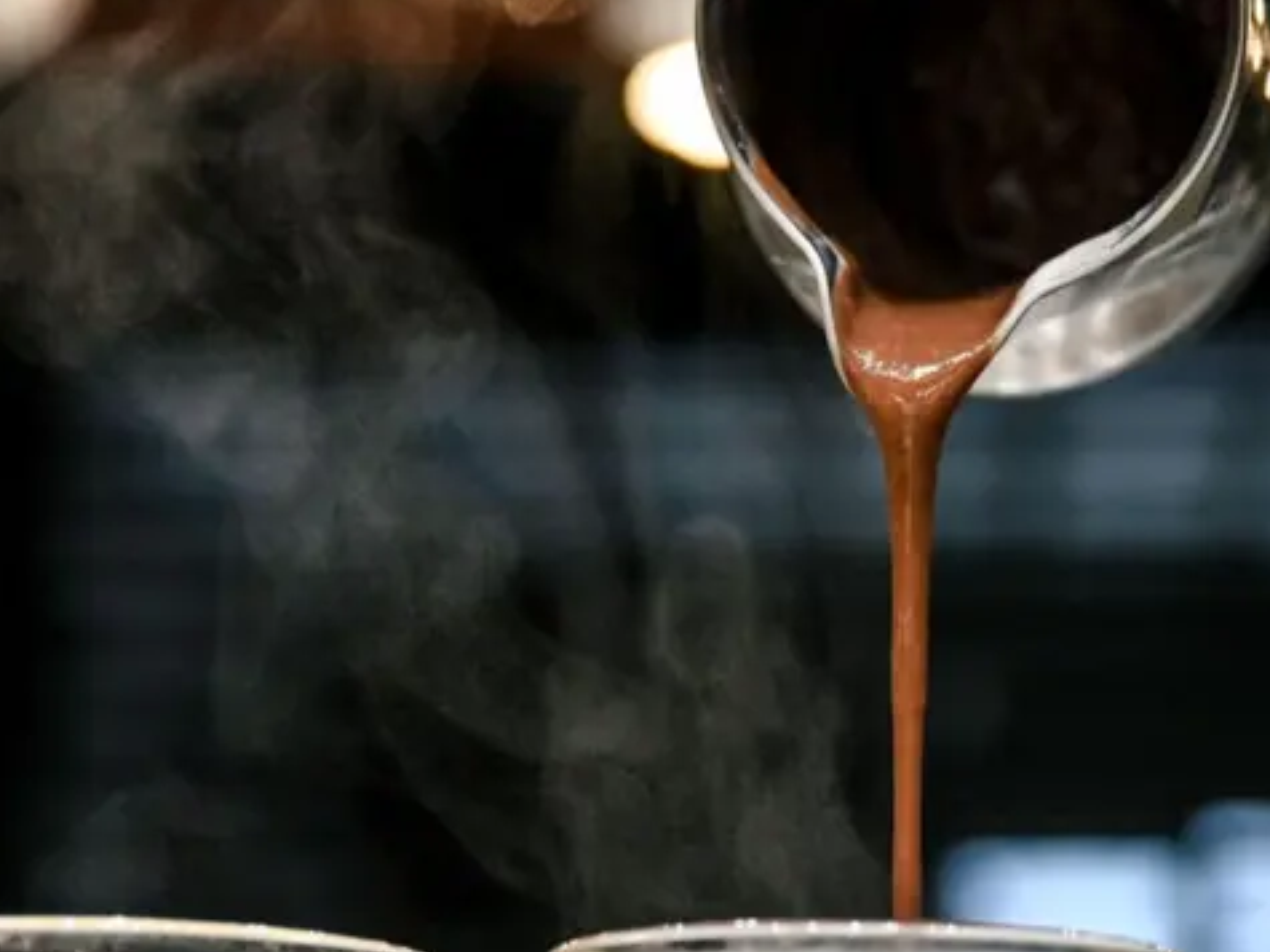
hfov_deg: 19.2
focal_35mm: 102
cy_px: 650
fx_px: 3741
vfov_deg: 14.5
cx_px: 909
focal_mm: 42
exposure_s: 1/640
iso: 1000
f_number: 3.2
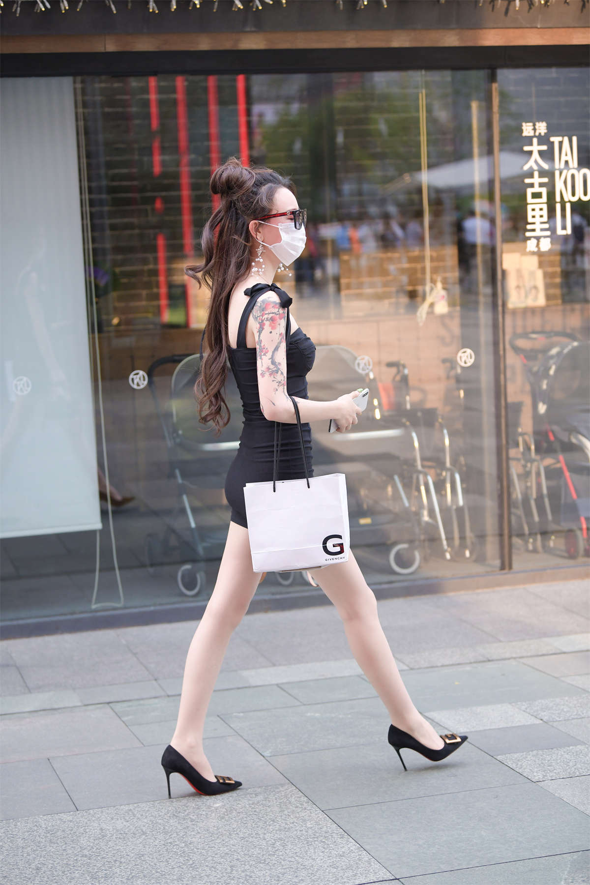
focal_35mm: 70
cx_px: 295
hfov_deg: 19.5
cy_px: 442
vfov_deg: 28.8
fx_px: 1721
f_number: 3.5
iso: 800
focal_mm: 70
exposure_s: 1/640
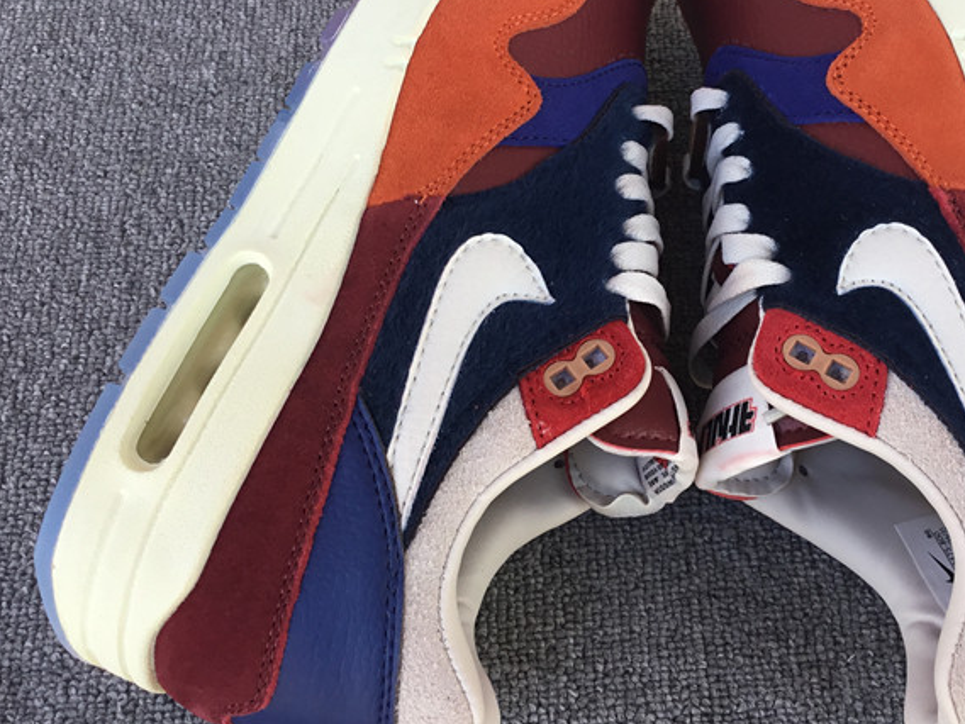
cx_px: 648
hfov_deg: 38.4
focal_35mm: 49
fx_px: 1366
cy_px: 253
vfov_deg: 29.5
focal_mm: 3.3
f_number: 2.4
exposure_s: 1/100
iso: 25
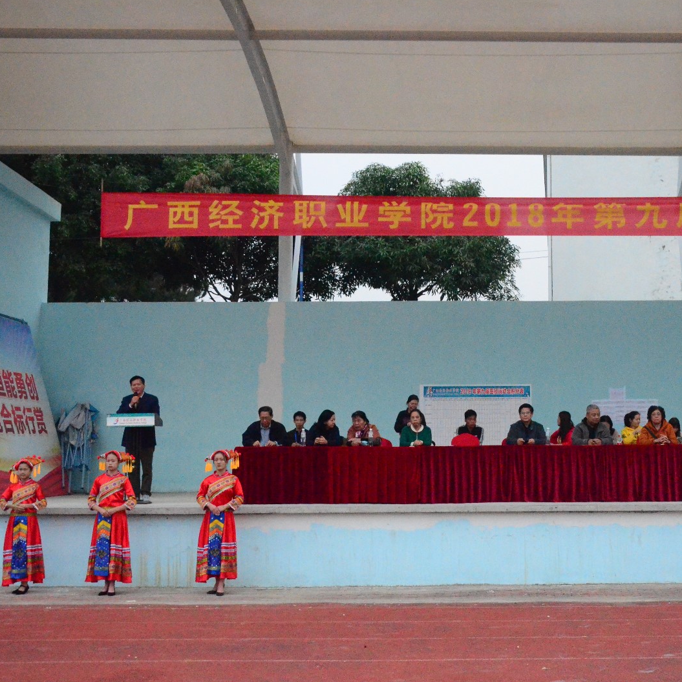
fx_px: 1204
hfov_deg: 31.2
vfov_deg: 31.6
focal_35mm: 54
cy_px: 340
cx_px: 493
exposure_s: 1/800
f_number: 5
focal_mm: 28
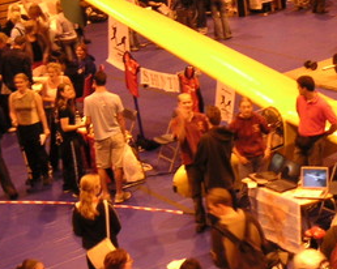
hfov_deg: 19.3
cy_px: 161
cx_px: 353
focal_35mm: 96
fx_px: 957
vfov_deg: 16.0
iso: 100
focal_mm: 6
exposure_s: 1/10
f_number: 2.8
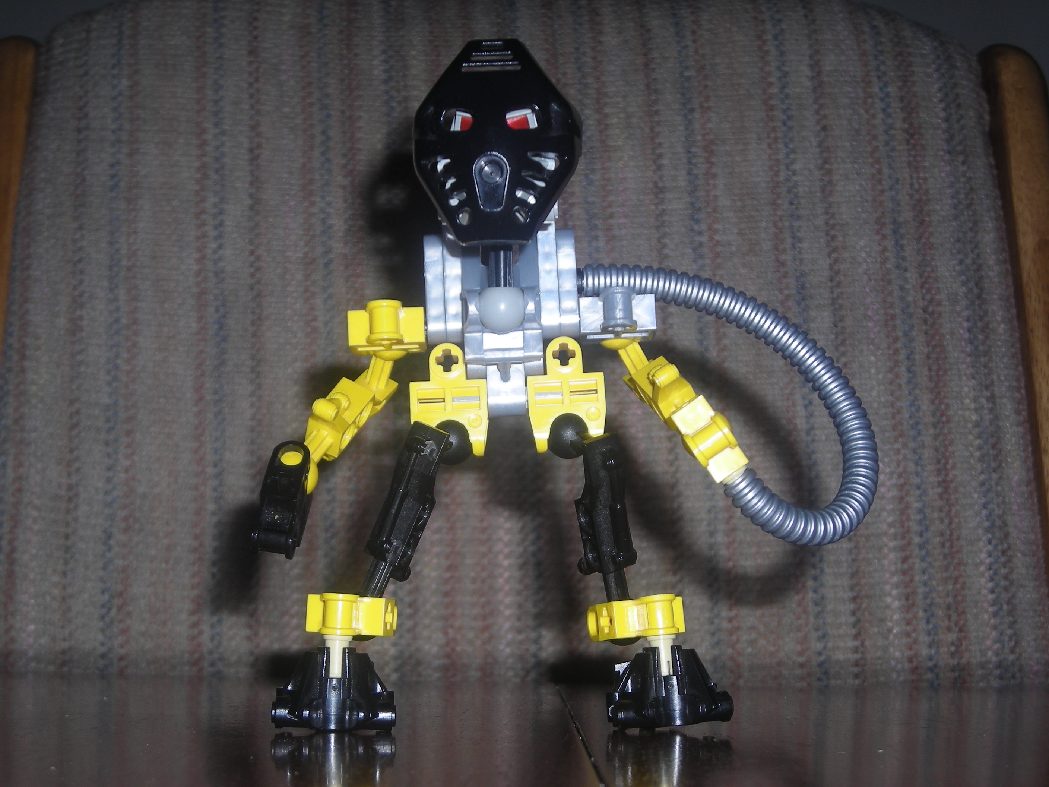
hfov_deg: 29.8
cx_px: 524
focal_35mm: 65
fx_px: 1970
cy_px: 394
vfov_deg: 22.6
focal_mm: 10.8
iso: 50
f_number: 3.9
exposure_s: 1/120
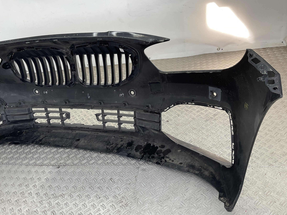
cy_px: 101
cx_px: 136
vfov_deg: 45.4
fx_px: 257
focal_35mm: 31
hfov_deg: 58.3
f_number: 1.8
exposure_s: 1/120
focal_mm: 3
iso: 20
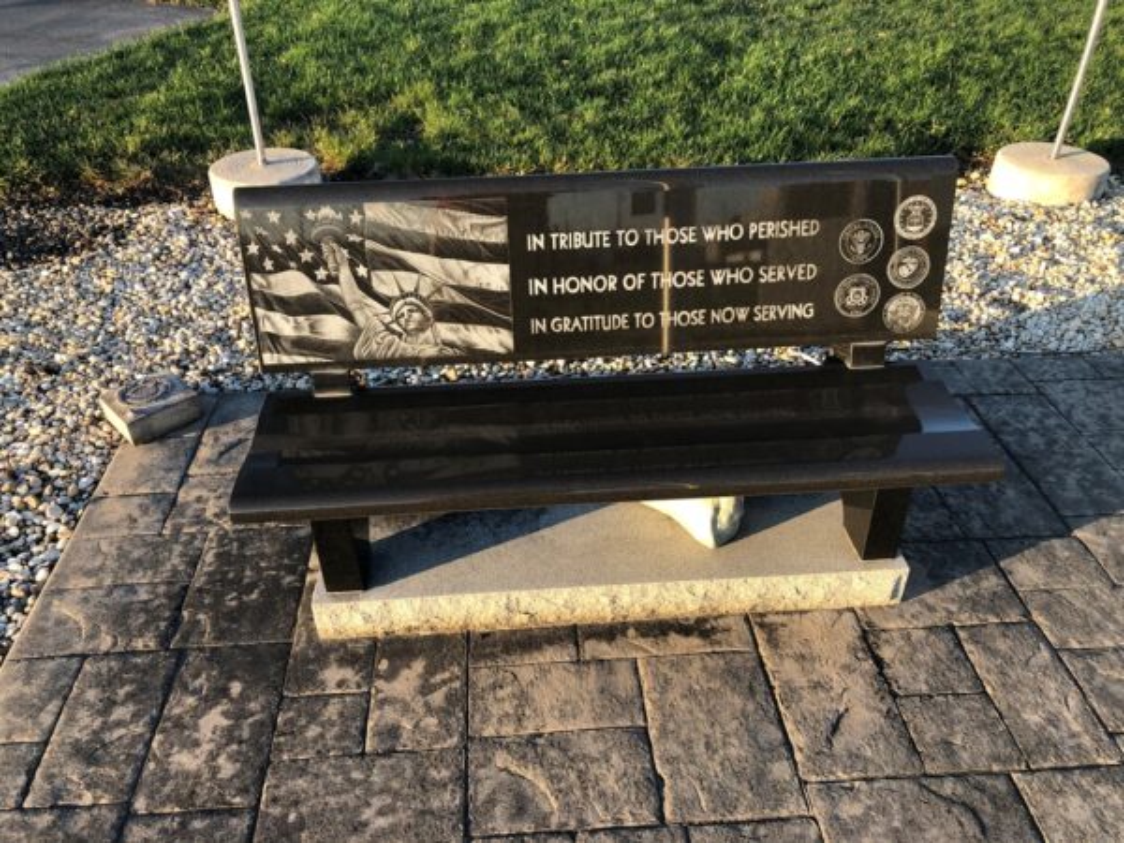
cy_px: 422
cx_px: 562
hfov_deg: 63.4
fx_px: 909
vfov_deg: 49.7
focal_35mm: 28
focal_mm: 3.99
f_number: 1.8
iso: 20
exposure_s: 1/223
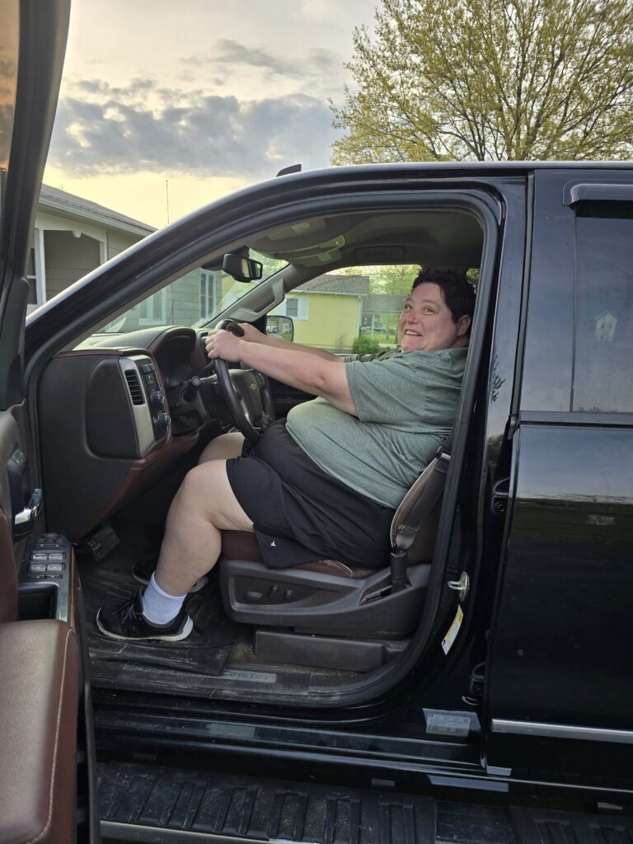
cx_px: 316
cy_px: 422
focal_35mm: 23
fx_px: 561
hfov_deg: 58.9
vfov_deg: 73.9
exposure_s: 1/225
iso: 12
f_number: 1.7
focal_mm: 6.3
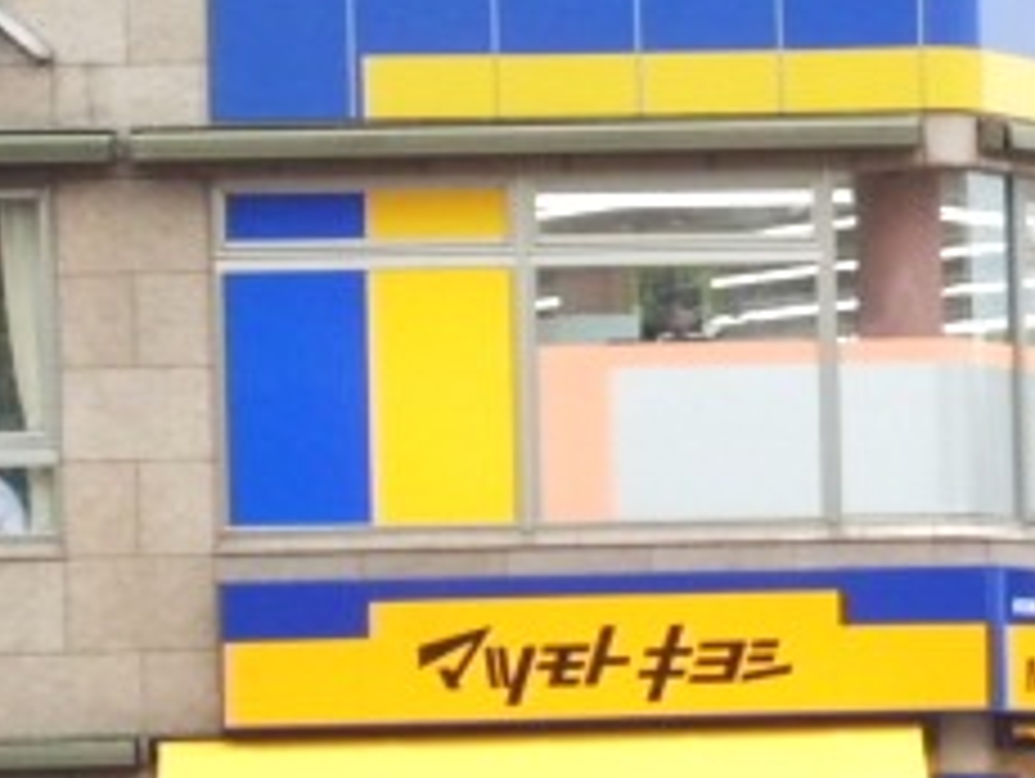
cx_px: 909
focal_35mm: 281
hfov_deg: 7.0
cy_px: 477
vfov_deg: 5.3
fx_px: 8411
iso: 100
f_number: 5.4
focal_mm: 17.8
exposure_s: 1/160
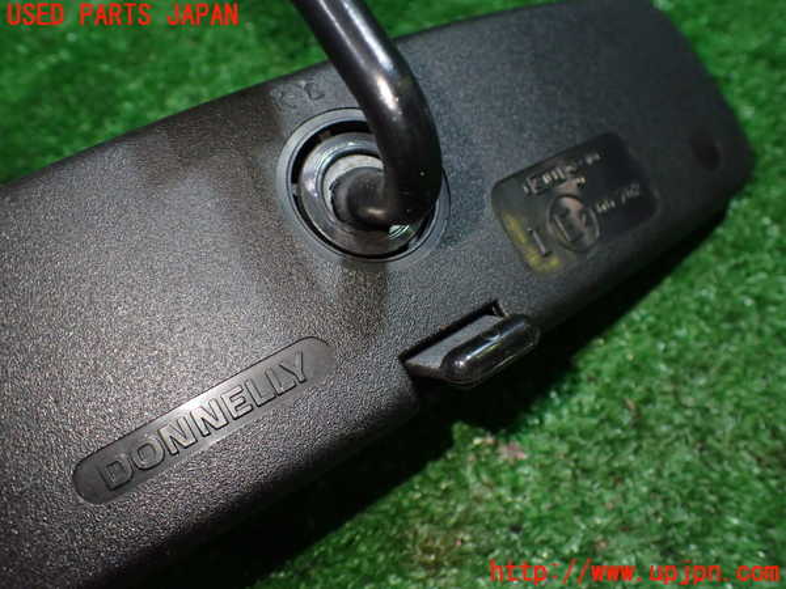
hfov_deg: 60.0
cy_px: 294
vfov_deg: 46.8
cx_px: 393
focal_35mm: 30
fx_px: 681
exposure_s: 1/125
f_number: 2.3
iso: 640
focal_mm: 5.4
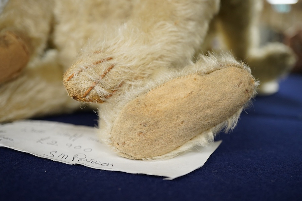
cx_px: 151
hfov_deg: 43.6
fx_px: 377
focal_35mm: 45
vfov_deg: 29.9
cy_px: 100
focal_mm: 30
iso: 1250
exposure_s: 1/125
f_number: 6.3
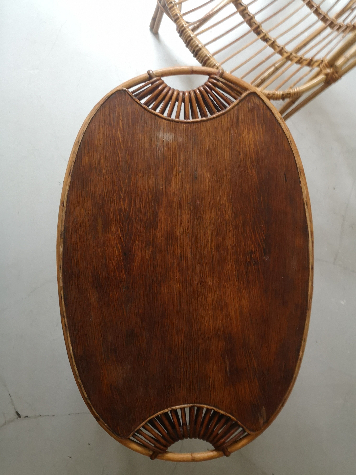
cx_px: 178
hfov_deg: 51.4
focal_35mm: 27
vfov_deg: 65.3
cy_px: 238
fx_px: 370
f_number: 1.8
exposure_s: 1/25
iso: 400
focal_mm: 3.95
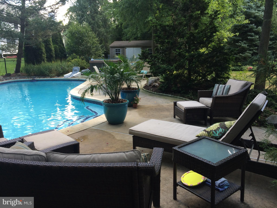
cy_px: 104
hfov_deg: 61.7
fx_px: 232
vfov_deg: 48.2
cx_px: 138
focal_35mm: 29
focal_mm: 4.15
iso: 32
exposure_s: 1/122
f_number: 2.2
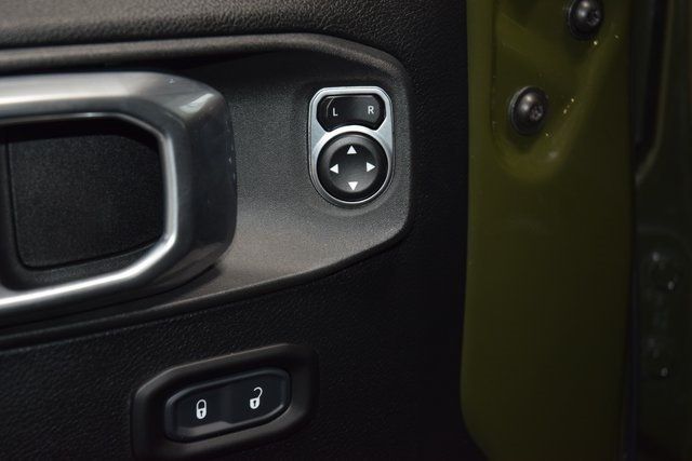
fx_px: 1384
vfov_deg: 18.9
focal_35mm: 72
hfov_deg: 28.1
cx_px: 346
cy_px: 230
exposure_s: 1/60
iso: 1000
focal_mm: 48
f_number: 4.5
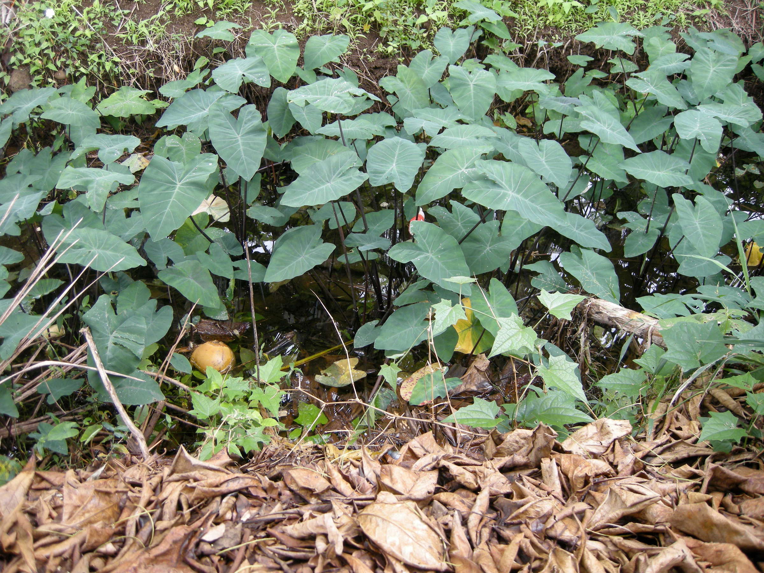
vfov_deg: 40.7
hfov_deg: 52.6
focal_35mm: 35
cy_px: 286
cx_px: 382
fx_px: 772
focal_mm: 7.5
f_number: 2.7
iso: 87
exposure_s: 1/52
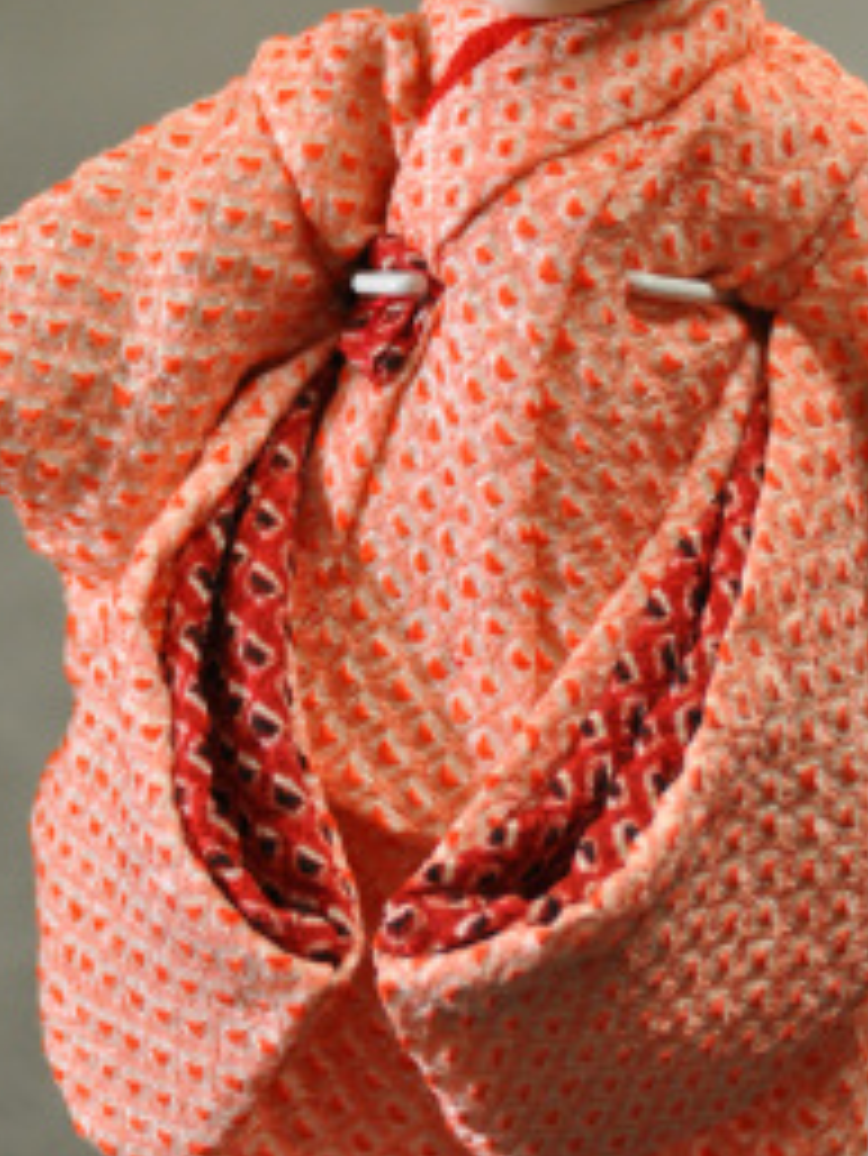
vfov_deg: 7.9
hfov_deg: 5.9
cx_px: 463
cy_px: 450
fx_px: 8418
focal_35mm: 252
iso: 800
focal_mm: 90
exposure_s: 1/60
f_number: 5.3
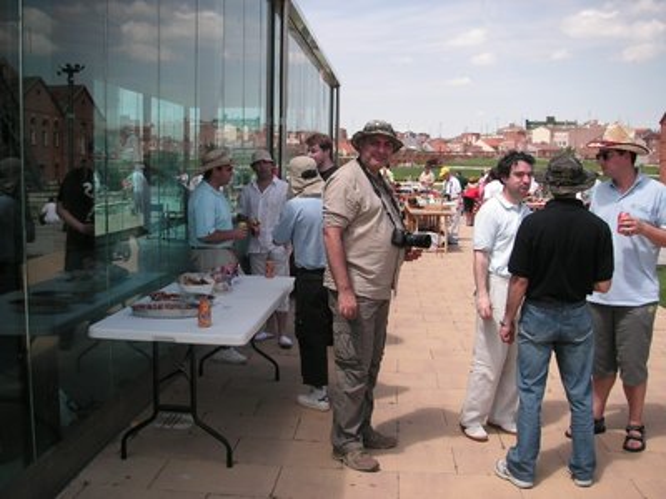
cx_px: 333
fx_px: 731
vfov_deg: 37.7
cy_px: 250
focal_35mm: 38
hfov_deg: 49.0
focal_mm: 6.3
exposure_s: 1/500
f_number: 3.3
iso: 50
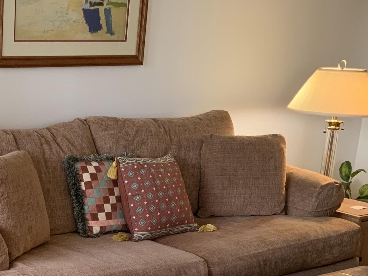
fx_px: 829
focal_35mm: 78
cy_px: 278
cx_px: 8
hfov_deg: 24.0
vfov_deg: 18.4
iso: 100
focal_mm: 3
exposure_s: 1/60
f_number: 1.8
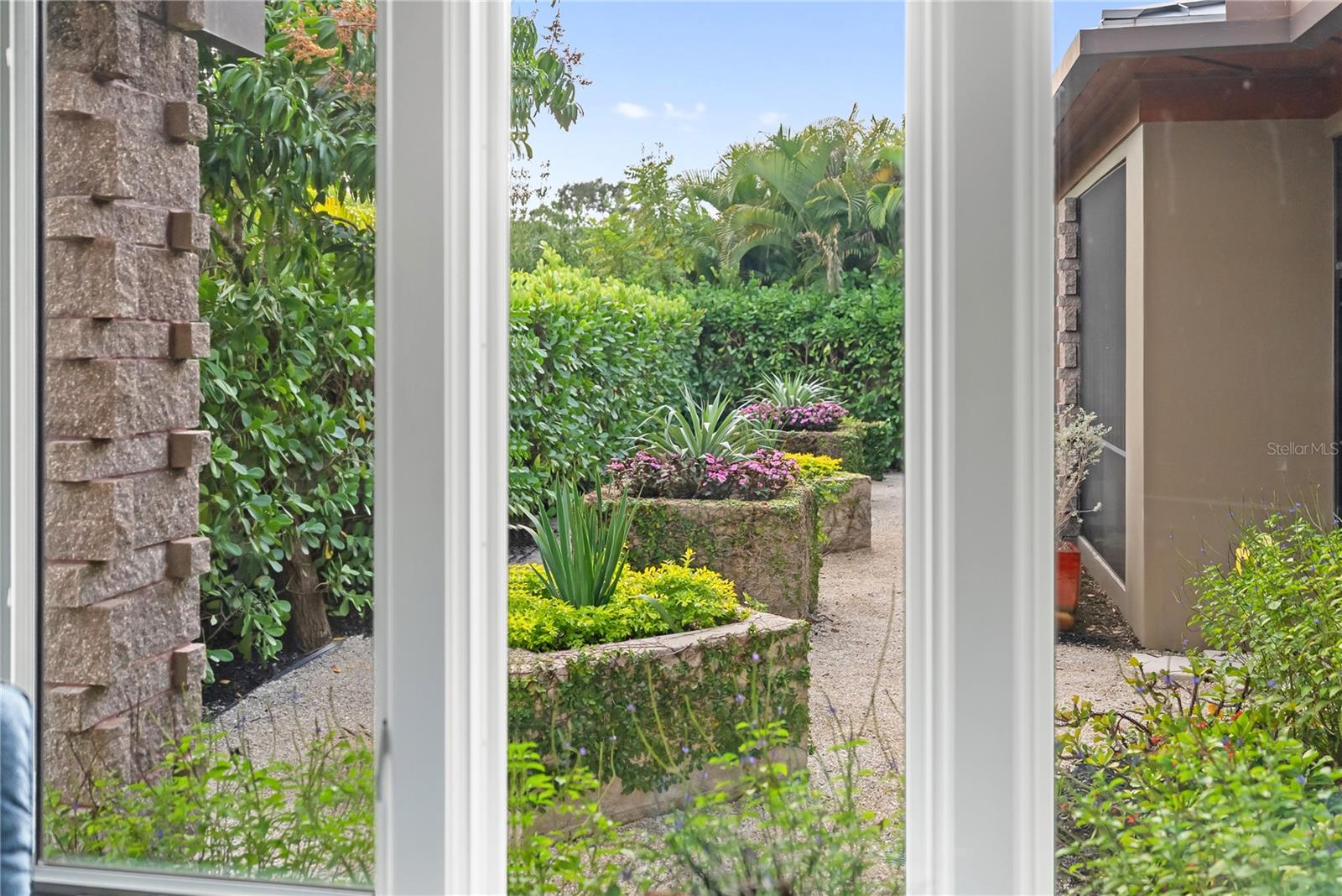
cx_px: 671
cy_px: 448
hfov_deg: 57.2
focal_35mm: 33
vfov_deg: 40.0
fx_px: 1231
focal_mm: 33
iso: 800
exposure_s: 1/200
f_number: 2.8
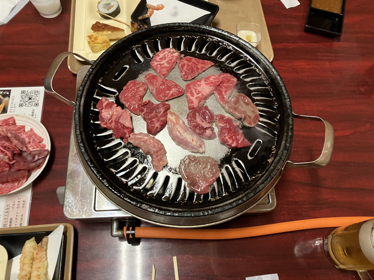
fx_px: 303
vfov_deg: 49.7
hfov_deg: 63.4
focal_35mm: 28
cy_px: 140
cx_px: 187
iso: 320
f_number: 1.8
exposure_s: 1/56
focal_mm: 3.99
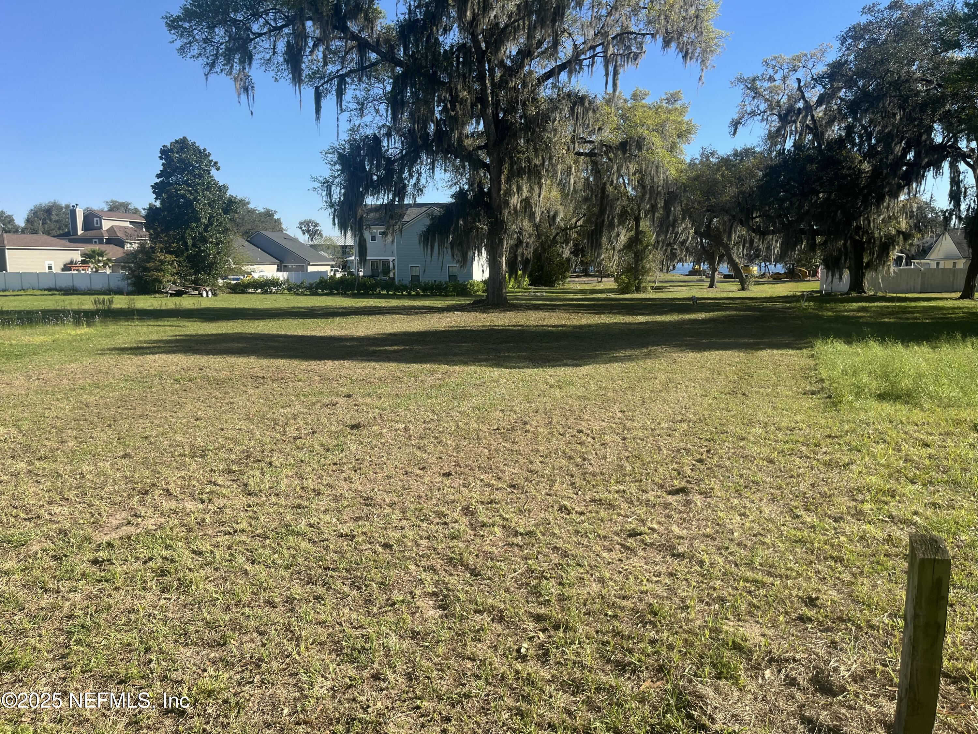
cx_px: 489
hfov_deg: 67.3
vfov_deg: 53.1
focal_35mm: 26
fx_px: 735
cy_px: 367
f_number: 1.6
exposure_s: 1/1748
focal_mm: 5.1
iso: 50
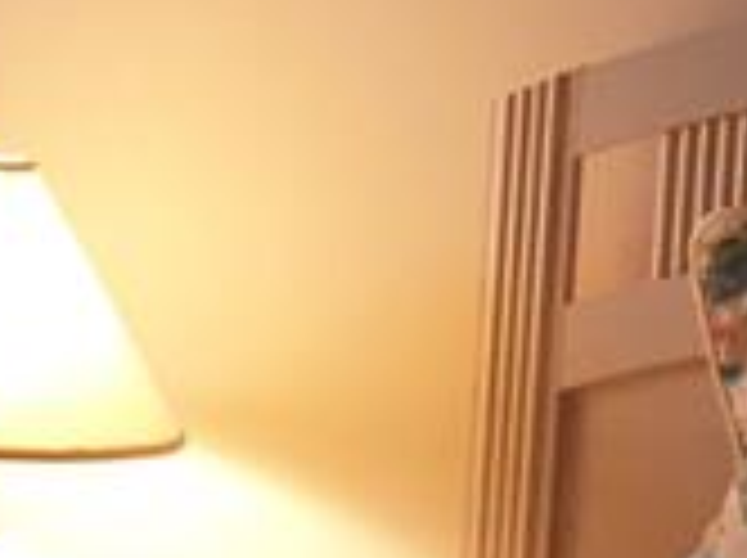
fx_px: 3857
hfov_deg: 10.3
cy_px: 675
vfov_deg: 8.2
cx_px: -716
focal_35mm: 179
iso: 64
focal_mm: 4.15
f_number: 2.2
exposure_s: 1/30
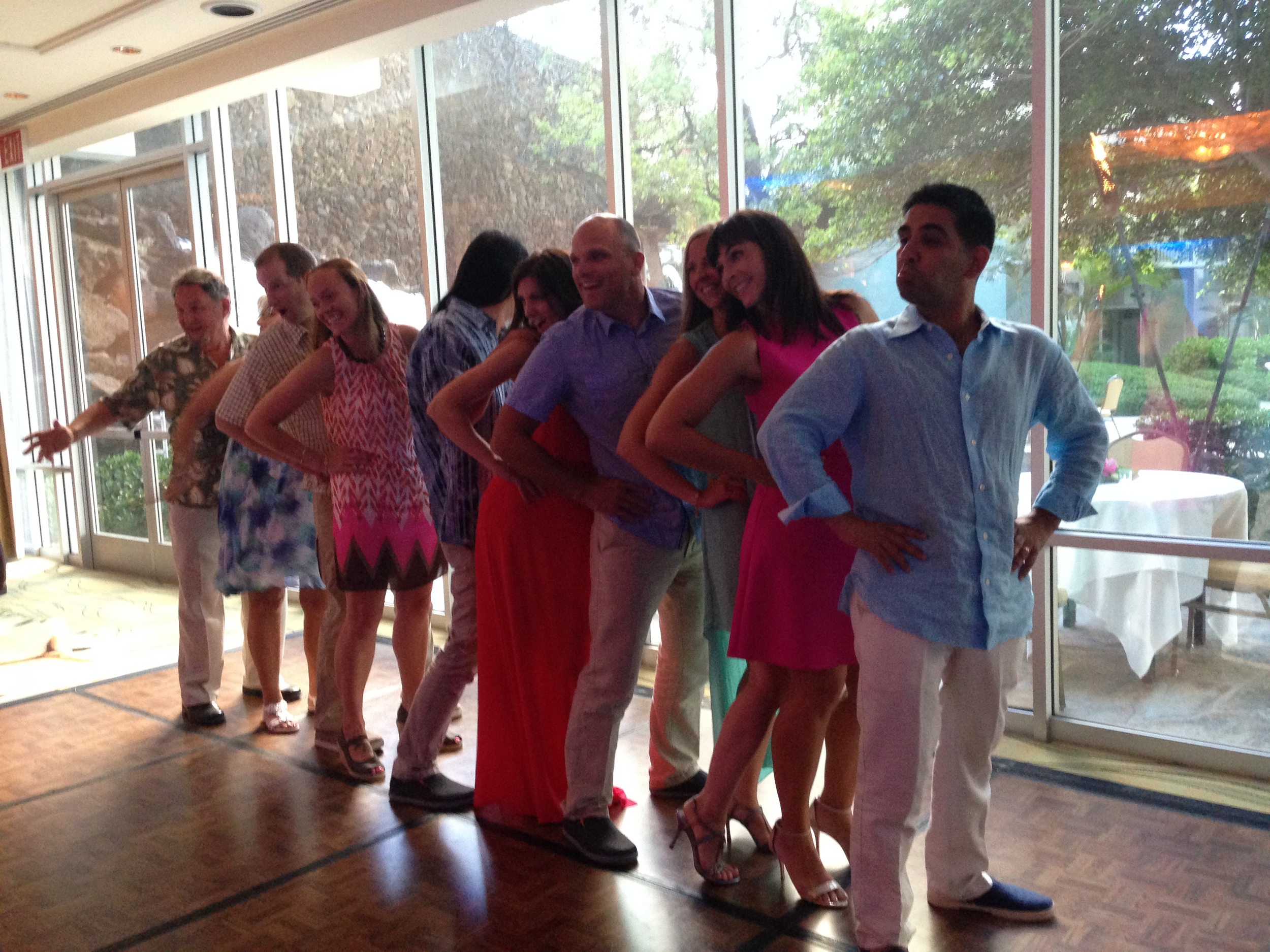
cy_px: 476
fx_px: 1211
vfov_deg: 42.9
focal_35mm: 33
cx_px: 635
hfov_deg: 55.4
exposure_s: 1/20
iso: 320
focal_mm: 4.12
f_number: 2.4
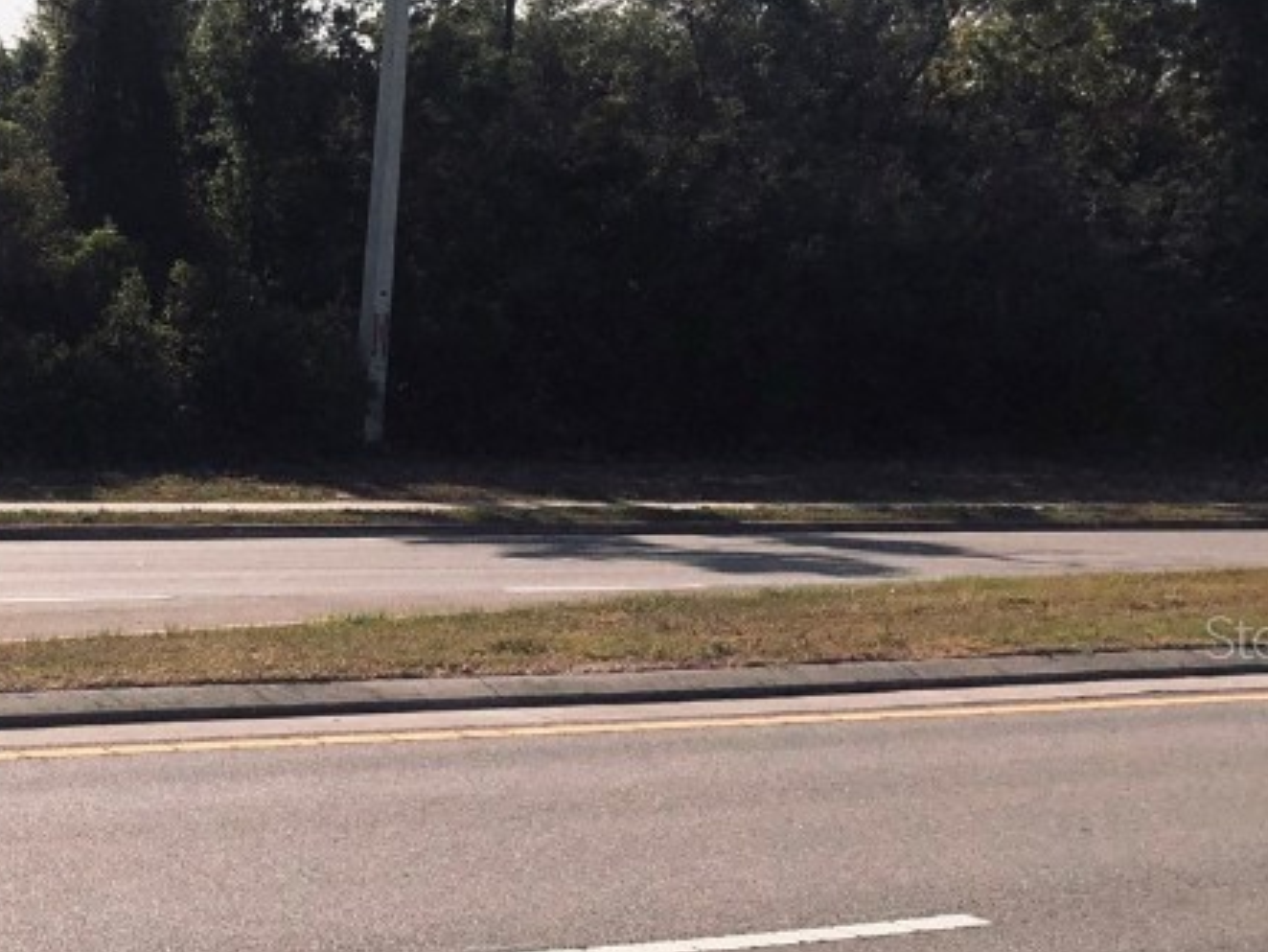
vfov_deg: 22.5
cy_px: 636
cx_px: 3
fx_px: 2382
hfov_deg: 28.0
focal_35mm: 65
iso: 20
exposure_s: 1/16393
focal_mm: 4
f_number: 1.8
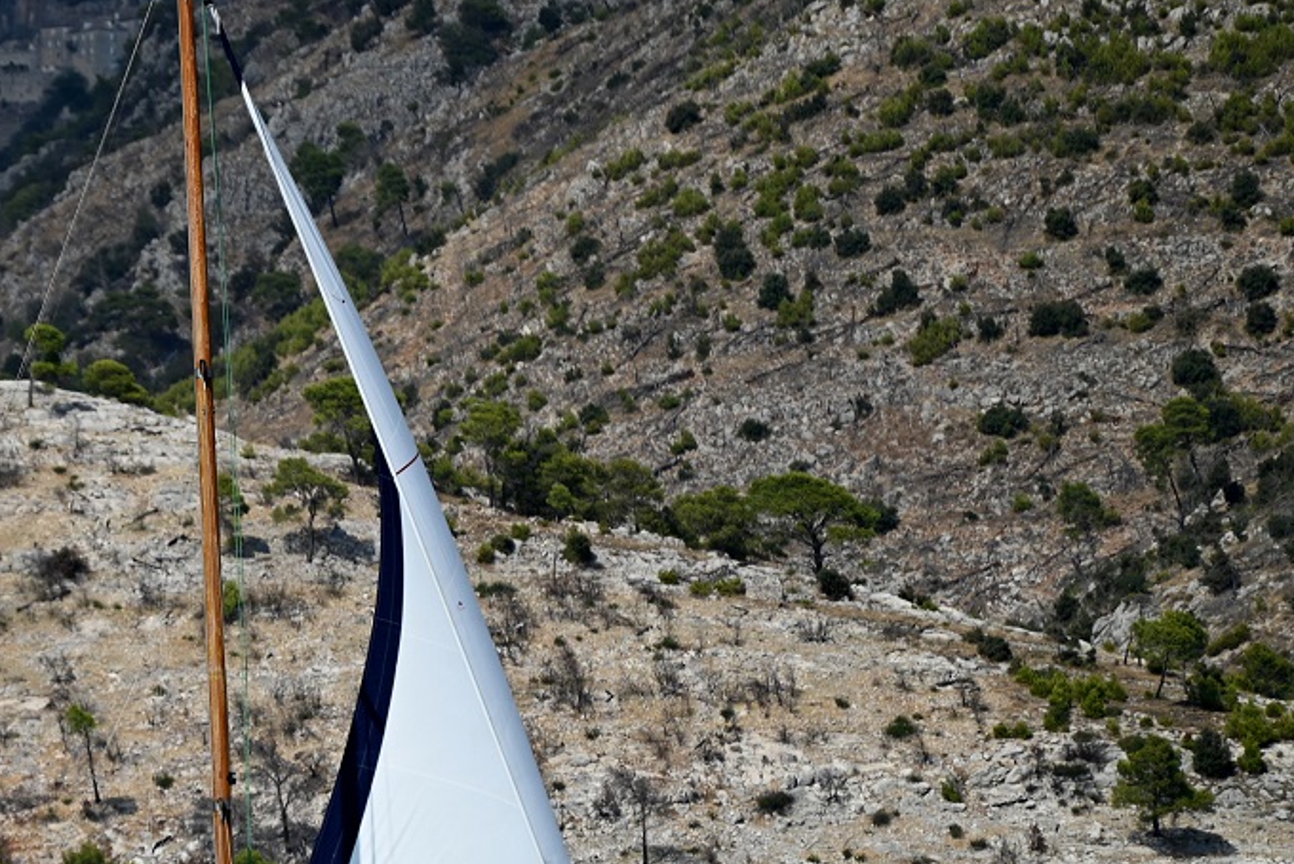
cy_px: 751
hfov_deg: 4.0
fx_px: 18554
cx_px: 143
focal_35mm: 516
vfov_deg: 2.7
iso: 100
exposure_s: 1/1000
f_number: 6.3
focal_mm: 270
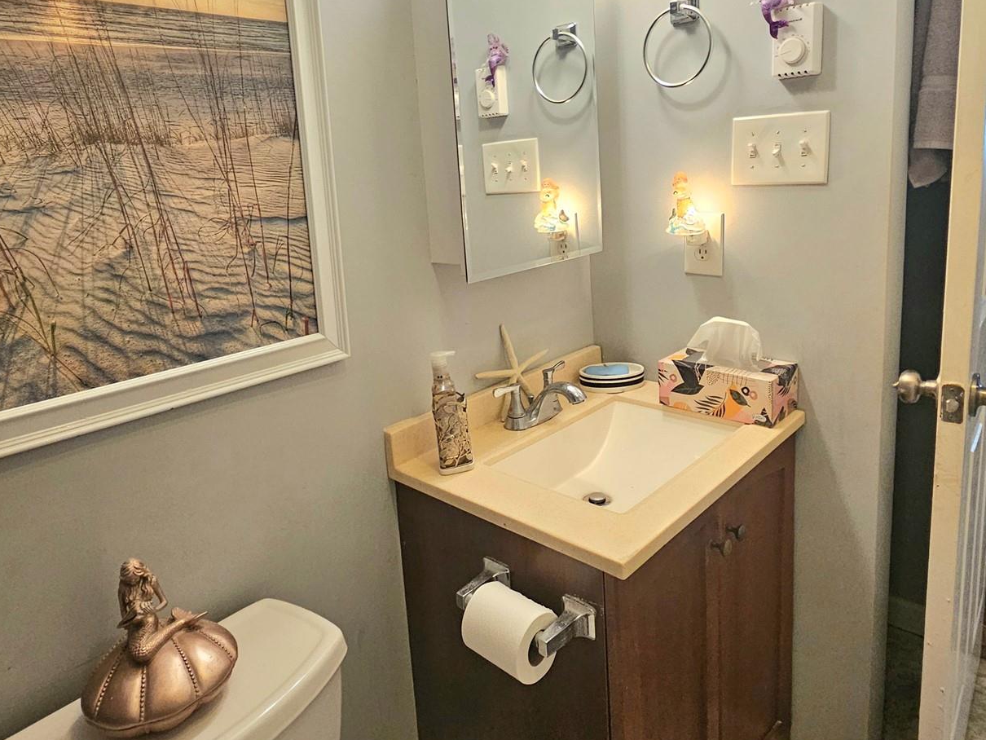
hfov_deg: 76.4
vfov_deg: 60.6
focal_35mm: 22
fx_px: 627
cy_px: 295
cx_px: 504
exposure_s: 1/60.2
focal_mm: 2.2
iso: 250
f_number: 2.2
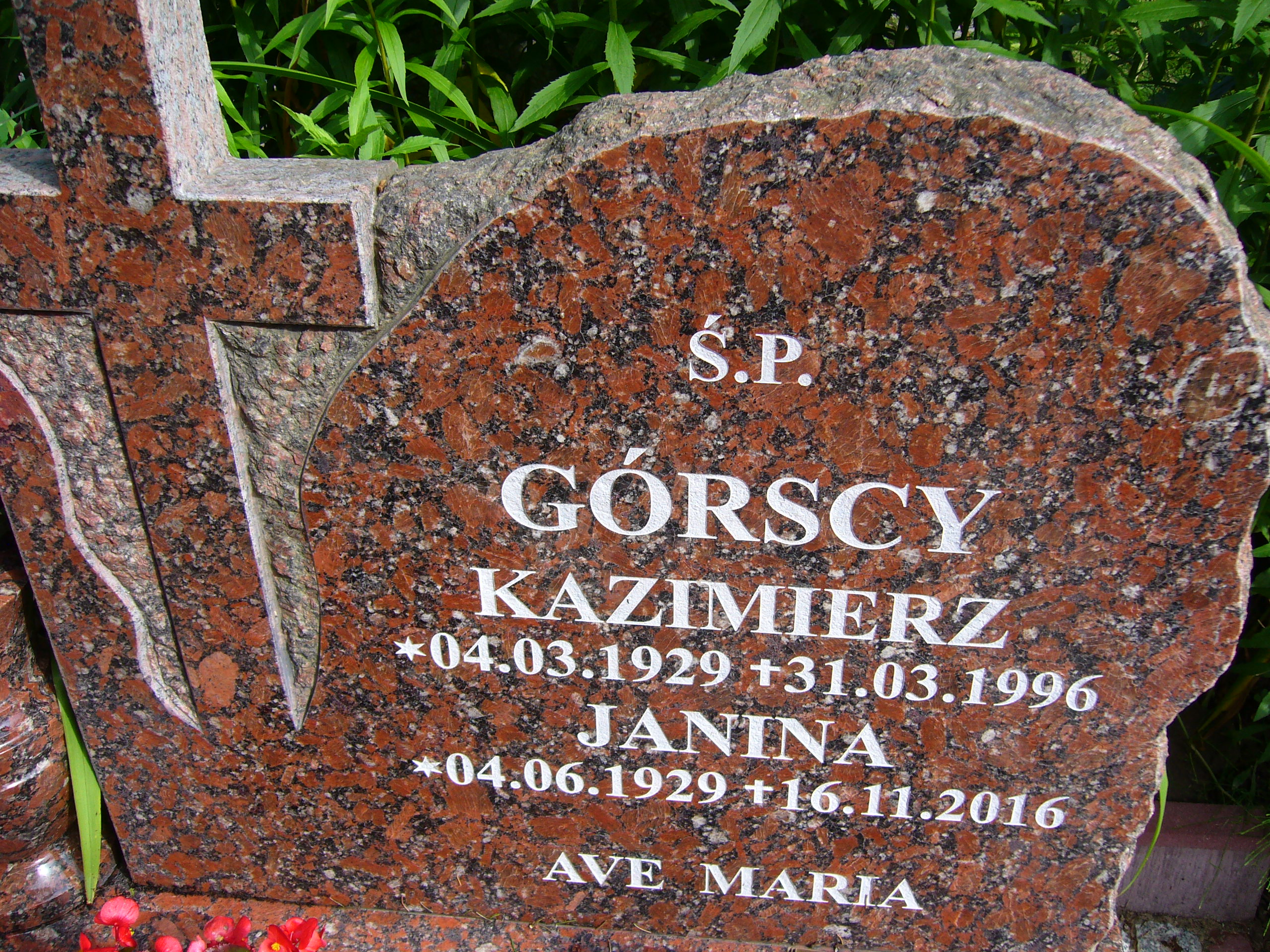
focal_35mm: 35
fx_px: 1284
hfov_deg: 52.6
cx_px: 635
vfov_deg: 40.7
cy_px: 476
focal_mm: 5.8
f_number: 2.8
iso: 80
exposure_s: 1/250
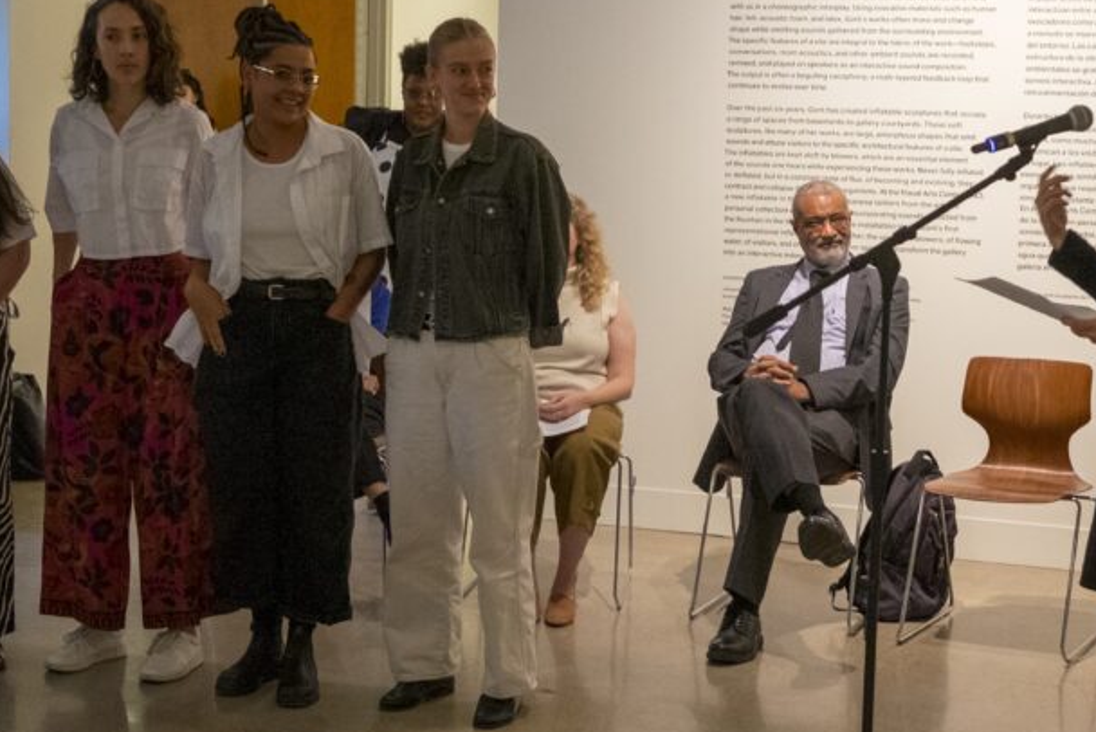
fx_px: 2102
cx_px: 593
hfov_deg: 29.2
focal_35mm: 69
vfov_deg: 19.8
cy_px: 365
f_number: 4
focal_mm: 27
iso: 5000
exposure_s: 1/60
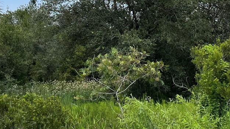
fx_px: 439
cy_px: 51
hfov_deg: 29.2
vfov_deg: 16.8
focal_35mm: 72
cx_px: 153
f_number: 1.6
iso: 50
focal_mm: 5.1
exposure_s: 1/3049
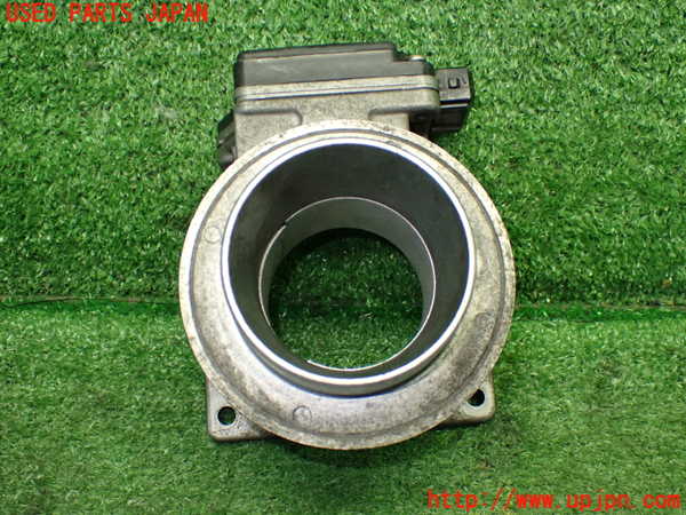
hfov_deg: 42.9
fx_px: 872
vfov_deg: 32.9
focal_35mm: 44
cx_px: 343
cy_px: 258
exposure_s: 1/80
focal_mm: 7.84
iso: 800
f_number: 2.9
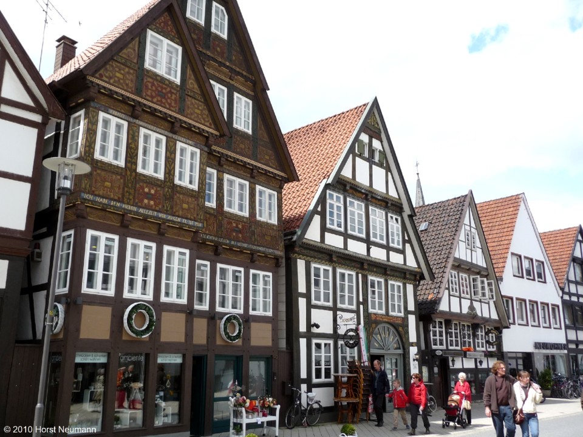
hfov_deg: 60.0
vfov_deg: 46.8
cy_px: 218
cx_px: 292
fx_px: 505
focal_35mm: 30
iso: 100
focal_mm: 4.7
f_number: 3.3
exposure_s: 1/640
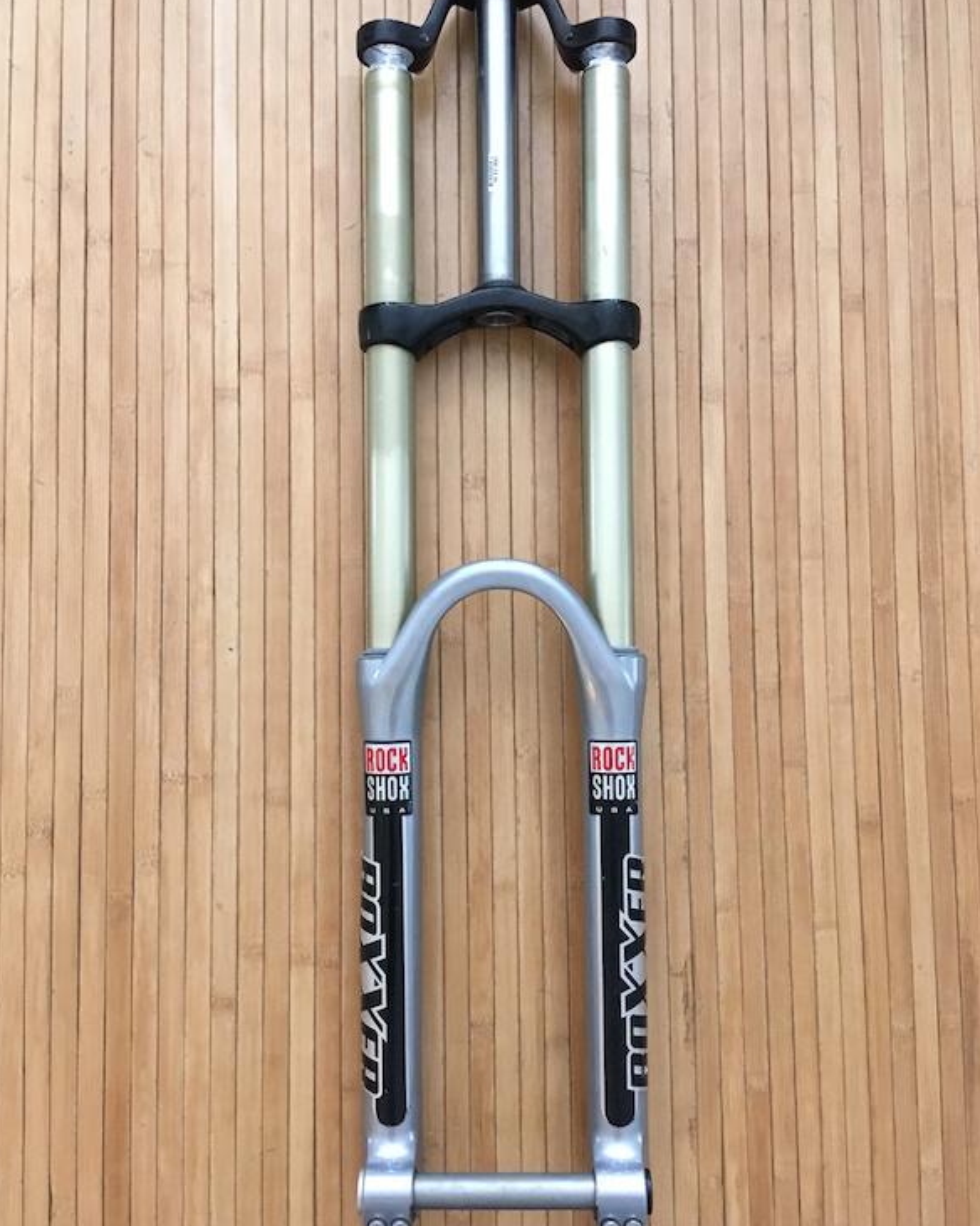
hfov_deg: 47.1
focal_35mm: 31
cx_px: 493
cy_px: 608
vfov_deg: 57.2
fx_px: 1124
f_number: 2.2
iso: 400
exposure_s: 1/15
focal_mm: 4.15
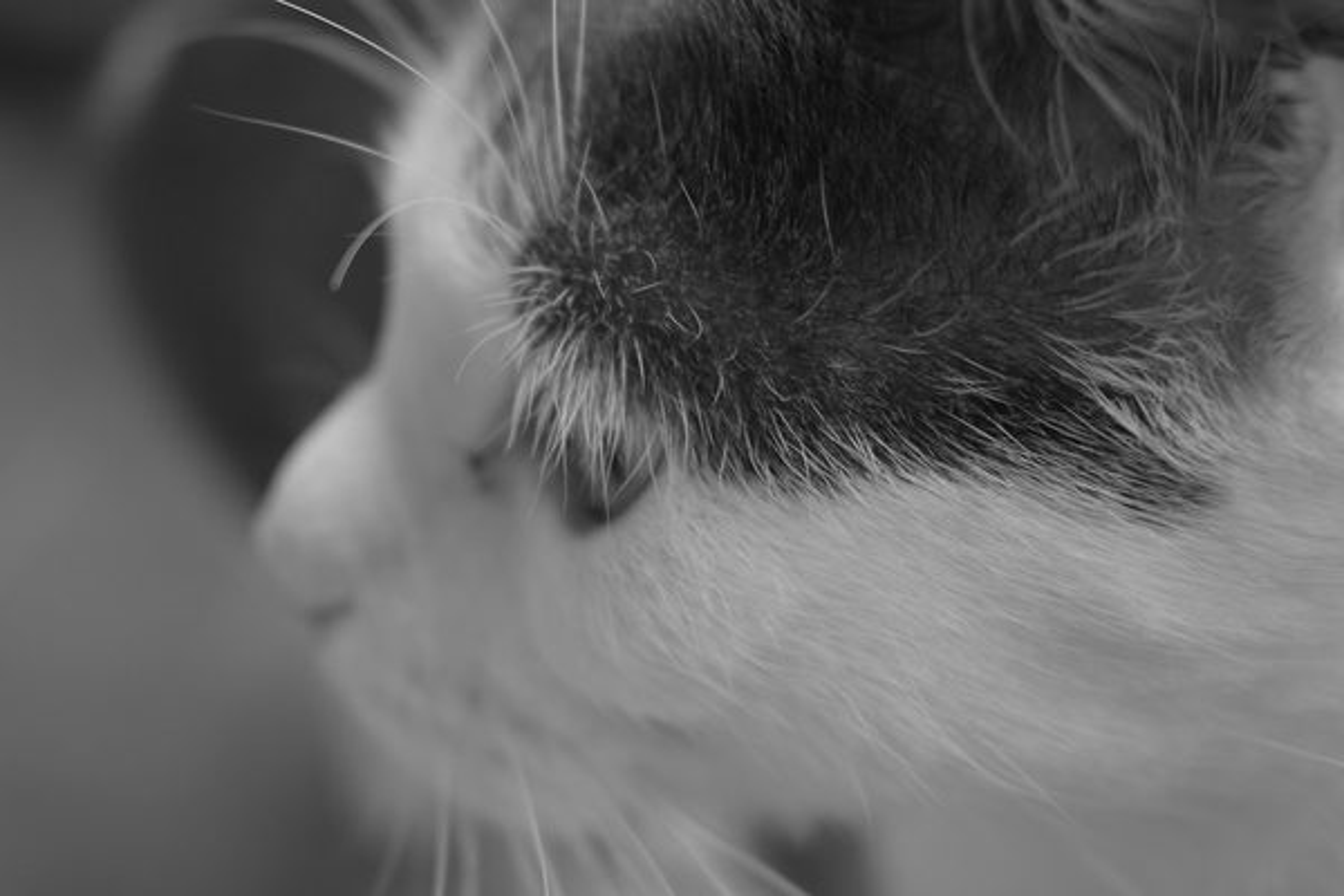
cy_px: 448
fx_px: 1904
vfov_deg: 26.5
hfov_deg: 38.9
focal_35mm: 51
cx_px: 672
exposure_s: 1/60
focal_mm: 34
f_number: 4.5
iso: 400
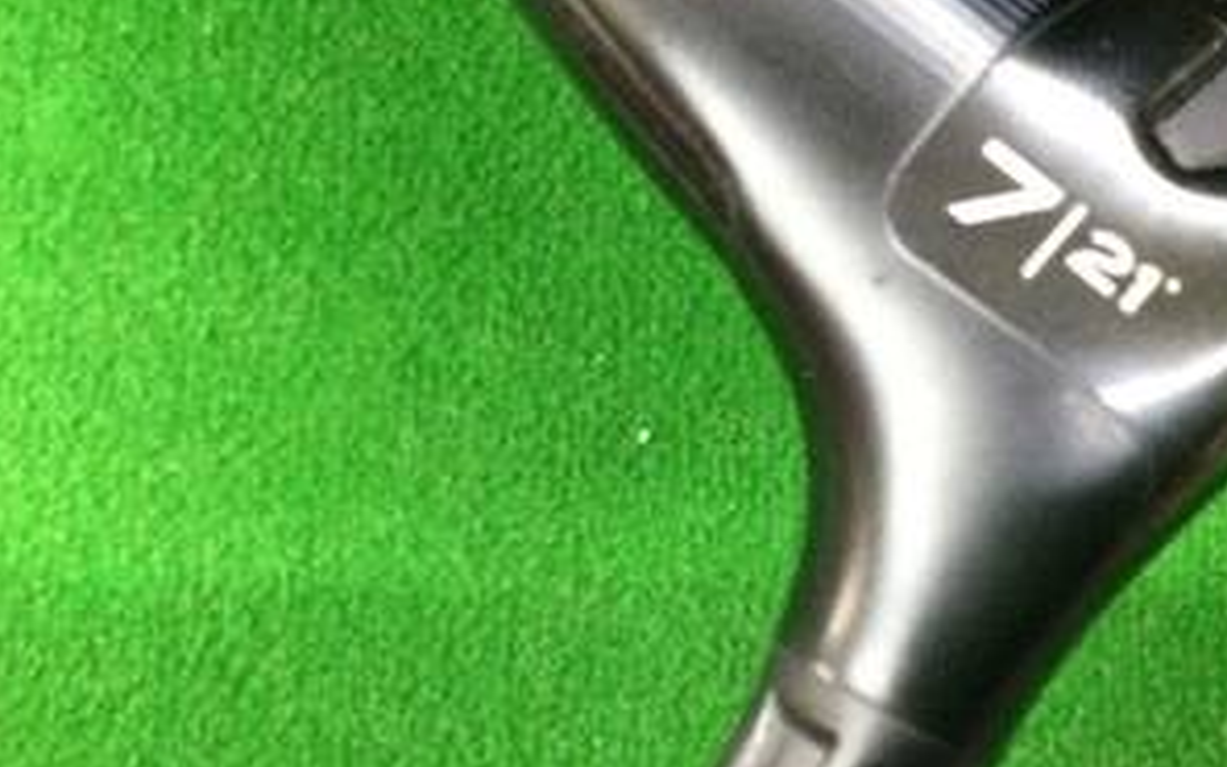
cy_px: 609
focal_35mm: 71
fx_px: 2374
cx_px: 750
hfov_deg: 28.9
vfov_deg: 18.2
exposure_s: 1/20
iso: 200
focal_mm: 3.3
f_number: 2.4
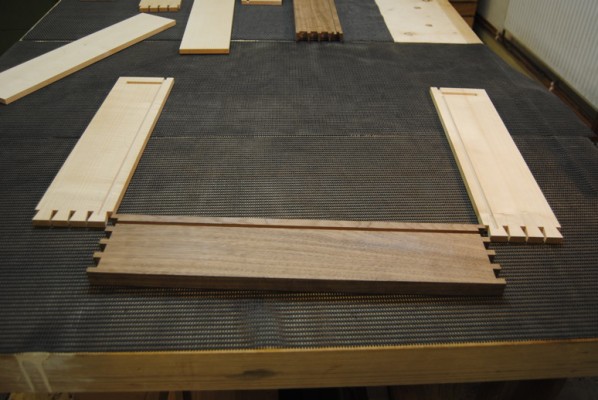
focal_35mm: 33
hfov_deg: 57.2
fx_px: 549
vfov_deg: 40.1
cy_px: 200
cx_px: 299
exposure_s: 1/30
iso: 220
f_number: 3.5
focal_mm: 22
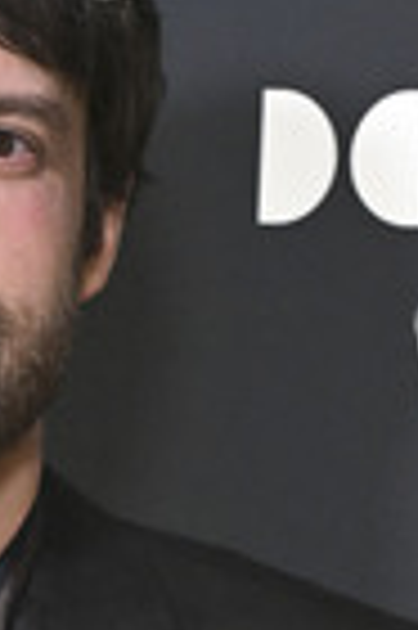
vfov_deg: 11.0
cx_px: -121
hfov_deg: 7.3
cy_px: 567
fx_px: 3247
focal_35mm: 186
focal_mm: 65
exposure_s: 1/320
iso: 2500
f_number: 5.6
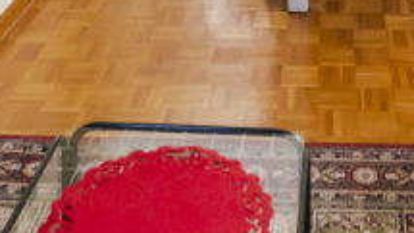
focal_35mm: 71
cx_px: 302
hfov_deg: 29.4
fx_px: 780
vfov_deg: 12.2
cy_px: -381
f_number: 4
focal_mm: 7
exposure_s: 1/200
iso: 400
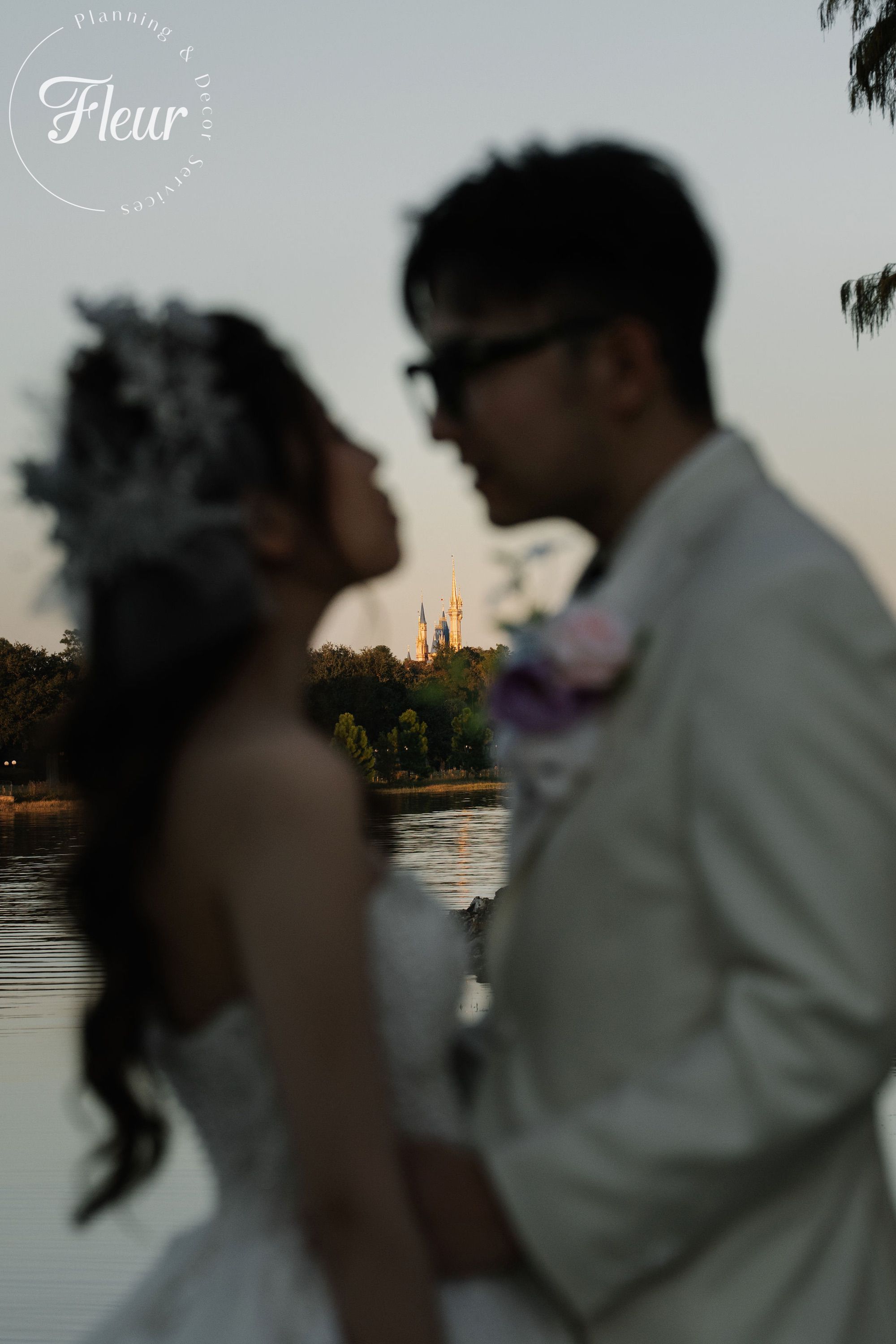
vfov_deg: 20.0
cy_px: 672
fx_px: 3808
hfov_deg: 13.4
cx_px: 448
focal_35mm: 102
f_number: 4
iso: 400
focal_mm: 68
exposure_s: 1/1600
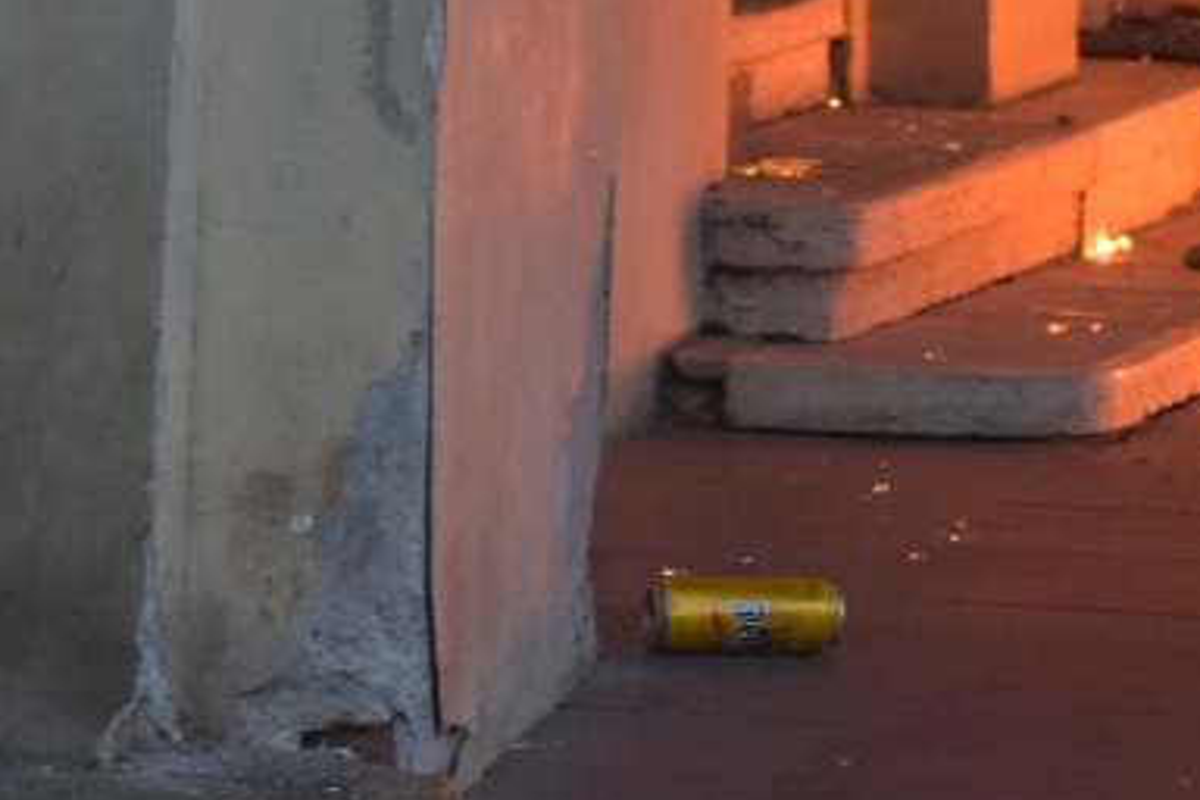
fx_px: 17299
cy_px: -722
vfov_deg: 2.6
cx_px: 1853
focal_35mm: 519
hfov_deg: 4.0
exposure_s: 1/200
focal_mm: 82
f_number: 4
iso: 1000
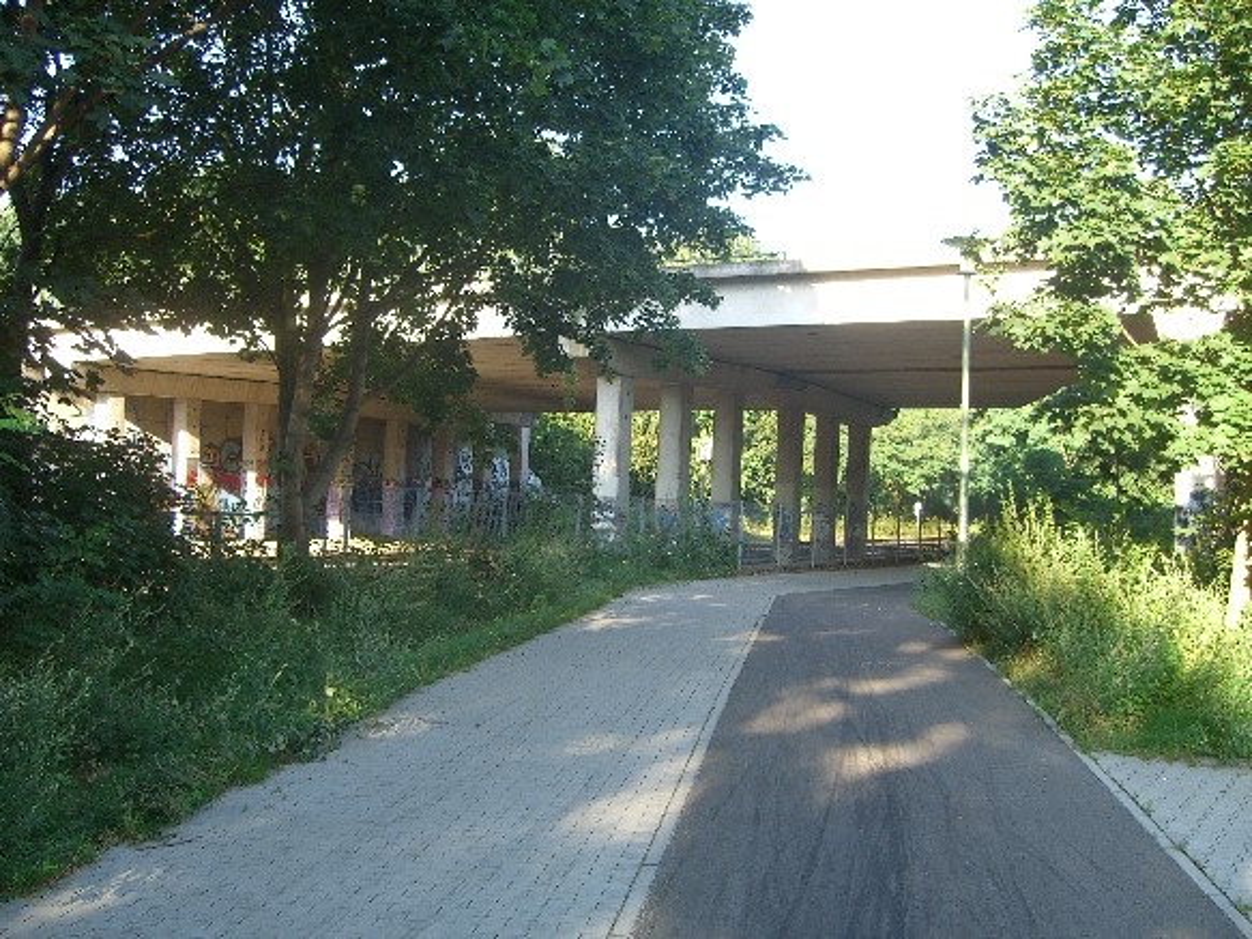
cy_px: 470
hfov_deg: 49.0
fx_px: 1374
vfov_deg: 37.7
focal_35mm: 38
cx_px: 626
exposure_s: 1/125
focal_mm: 7.9
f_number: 2.8
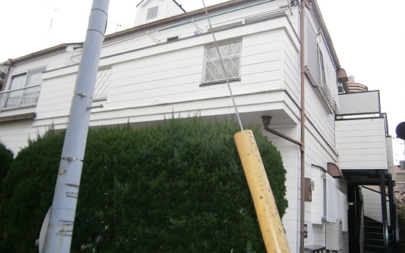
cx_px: 203
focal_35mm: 28
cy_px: 122
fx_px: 309
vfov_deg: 44.6
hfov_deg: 66.5
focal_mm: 4.7
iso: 80
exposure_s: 1/250
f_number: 2.8
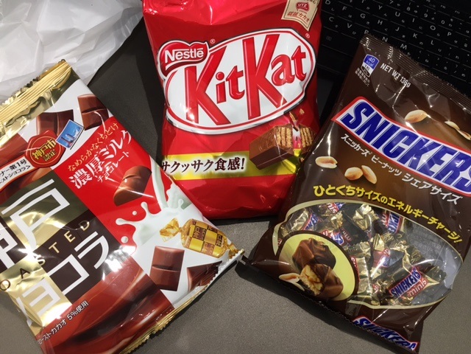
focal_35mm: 29
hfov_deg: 61.7
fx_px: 395
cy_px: 177
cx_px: 236
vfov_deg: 48.2
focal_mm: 4.15
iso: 40
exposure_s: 1/30
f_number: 2.2
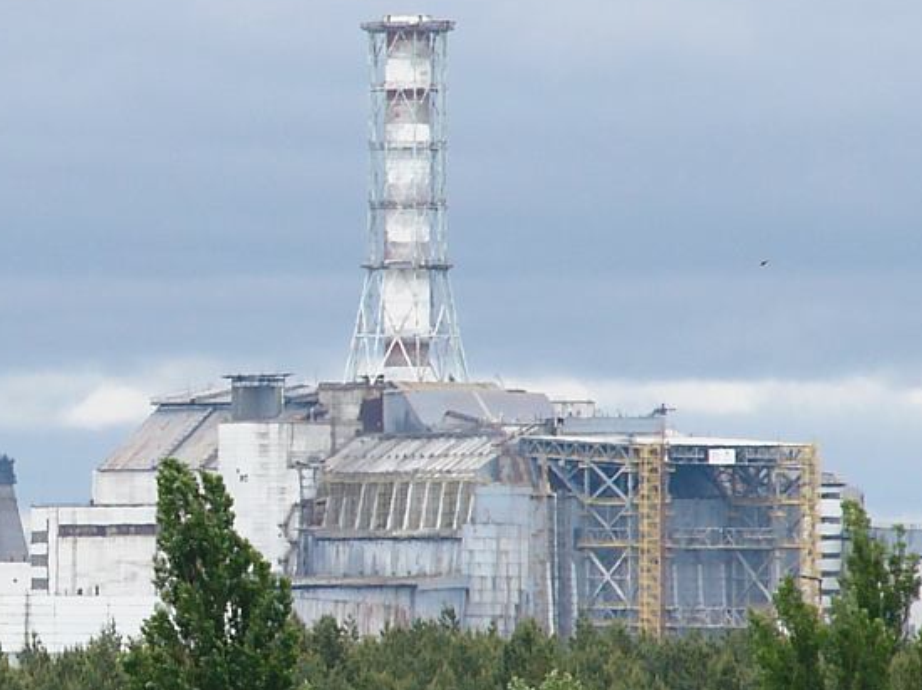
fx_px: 17332
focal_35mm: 651
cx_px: -94
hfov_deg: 3.0
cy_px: 467
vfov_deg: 2.3
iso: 50
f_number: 4
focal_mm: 43.1
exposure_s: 1/400
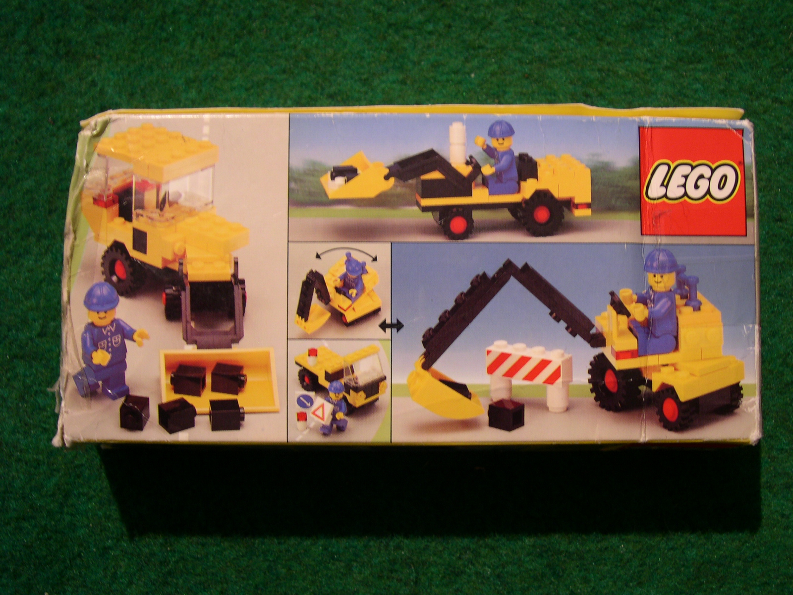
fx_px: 871
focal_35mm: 38
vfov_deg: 37.7
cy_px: 298
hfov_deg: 49.0
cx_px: 396
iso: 121
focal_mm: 8
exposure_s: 1/6
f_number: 2.8
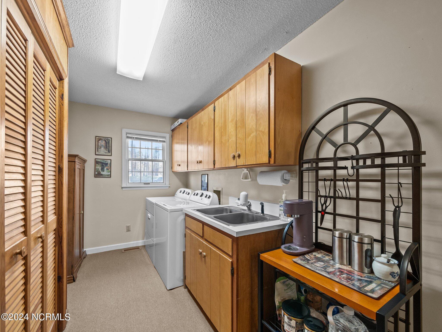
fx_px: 179
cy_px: 166
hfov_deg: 102.1
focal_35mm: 14
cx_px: 221
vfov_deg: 85.7
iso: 400
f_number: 4
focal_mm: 7
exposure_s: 1/15
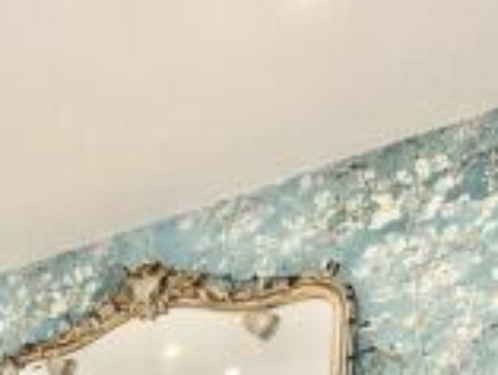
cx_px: -220
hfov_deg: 27.4
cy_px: 644
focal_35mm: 52
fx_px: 749
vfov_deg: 20.9
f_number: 2.2
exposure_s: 1/100
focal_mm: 2.22
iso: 160
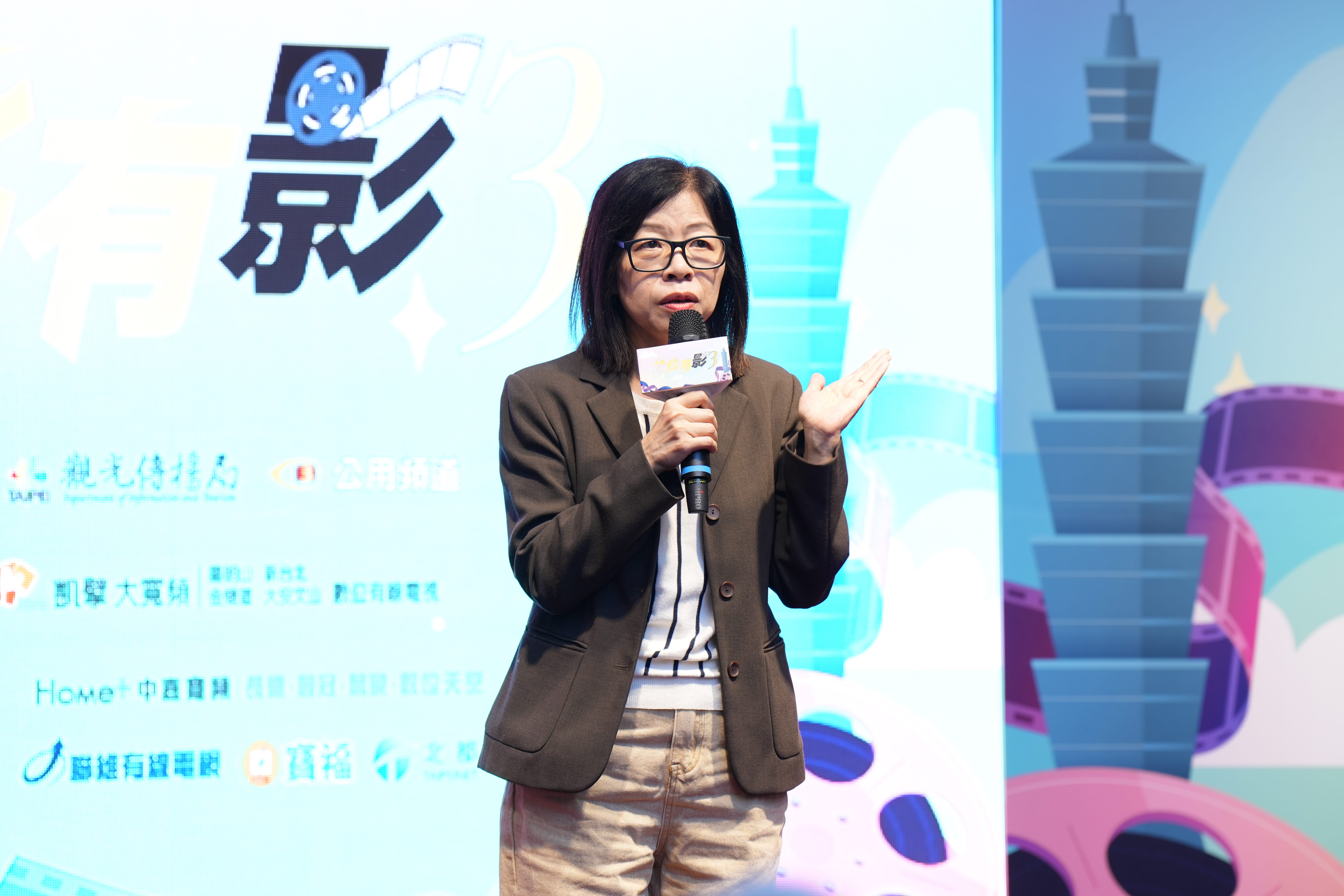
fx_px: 5824
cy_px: 448
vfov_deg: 8.8
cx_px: 672
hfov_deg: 13.2
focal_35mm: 156
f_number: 4.5
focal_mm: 156
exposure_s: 1/125
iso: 250
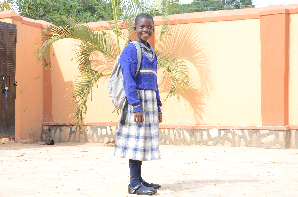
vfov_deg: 18.1
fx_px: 620
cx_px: 149
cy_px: 98
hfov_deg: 27.0
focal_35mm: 75
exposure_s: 1/100
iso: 400
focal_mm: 50
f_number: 11
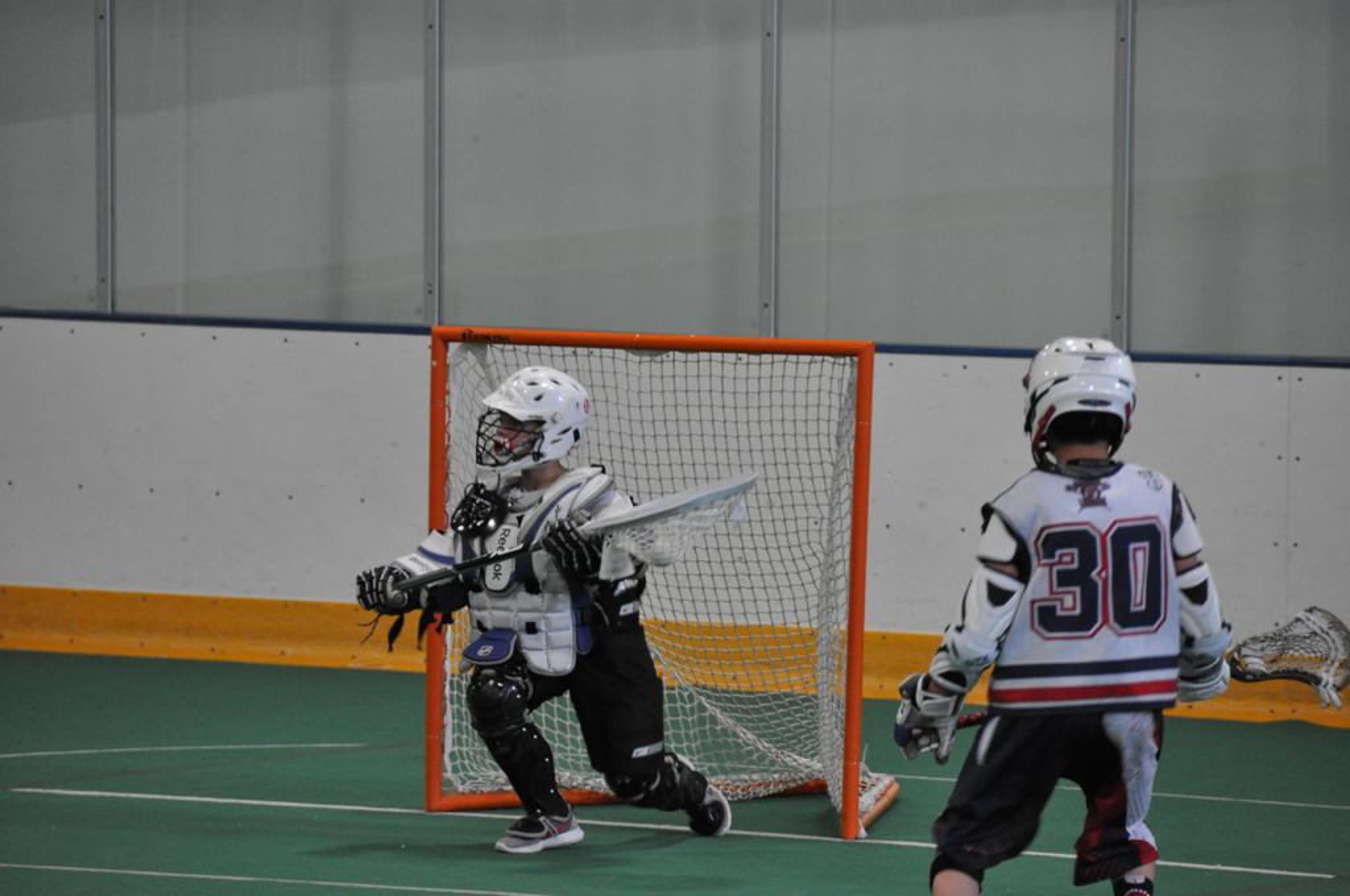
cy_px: 448
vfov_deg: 4.6
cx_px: 675
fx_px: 11236
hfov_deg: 6.9
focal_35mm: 300
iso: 1600
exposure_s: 1/100
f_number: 5.6
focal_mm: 200
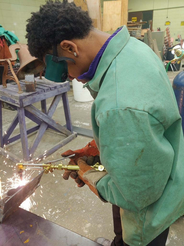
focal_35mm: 25
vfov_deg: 69.4
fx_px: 177
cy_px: 123
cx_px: 92
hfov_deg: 54.9
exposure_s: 1/60
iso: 100
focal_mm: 4.23
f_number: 1.5
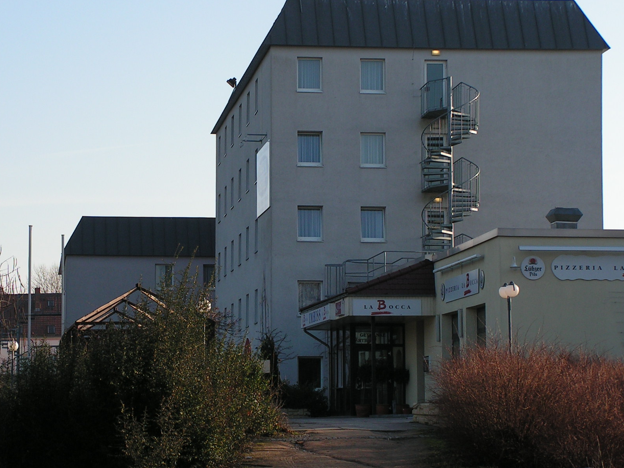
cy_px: 237
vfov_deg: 14.9
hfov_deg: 19.8
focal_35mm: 99
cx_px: 233
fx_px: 1785
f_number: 4.8
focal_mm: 12.9
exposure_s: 1/320
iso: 64
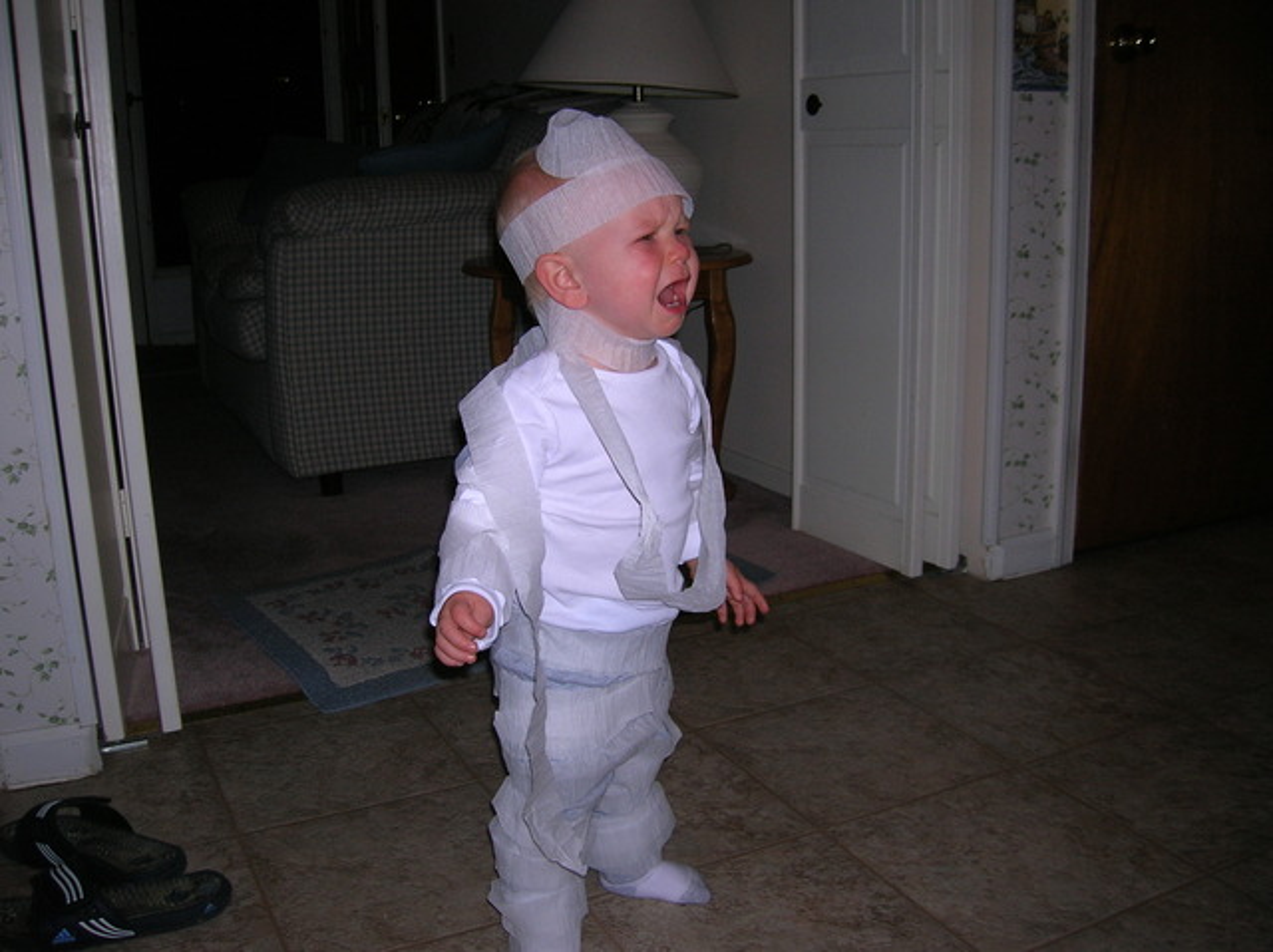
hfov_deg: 54.0
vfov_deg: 41.7
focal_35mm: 34
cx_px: 636
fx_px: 1249
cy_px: 476
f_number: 2.9
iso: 50
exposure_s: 1/60.1
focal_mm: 5.7
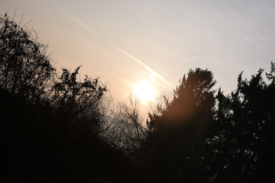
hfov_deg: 33.4
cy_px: 92
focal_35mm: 60
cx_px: 138
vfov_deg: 22.6
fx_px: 458
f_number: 11
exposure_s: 1/500
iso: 100
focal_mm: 40
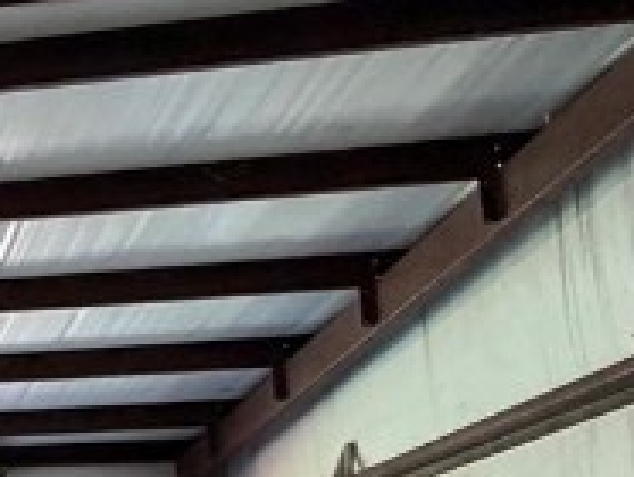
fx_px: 1412
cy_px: 511
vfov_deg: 18.5
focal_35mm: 77
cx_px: -689
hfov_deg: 17.1
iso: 250
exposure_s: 1/60
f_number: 2.2
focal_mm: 2.22
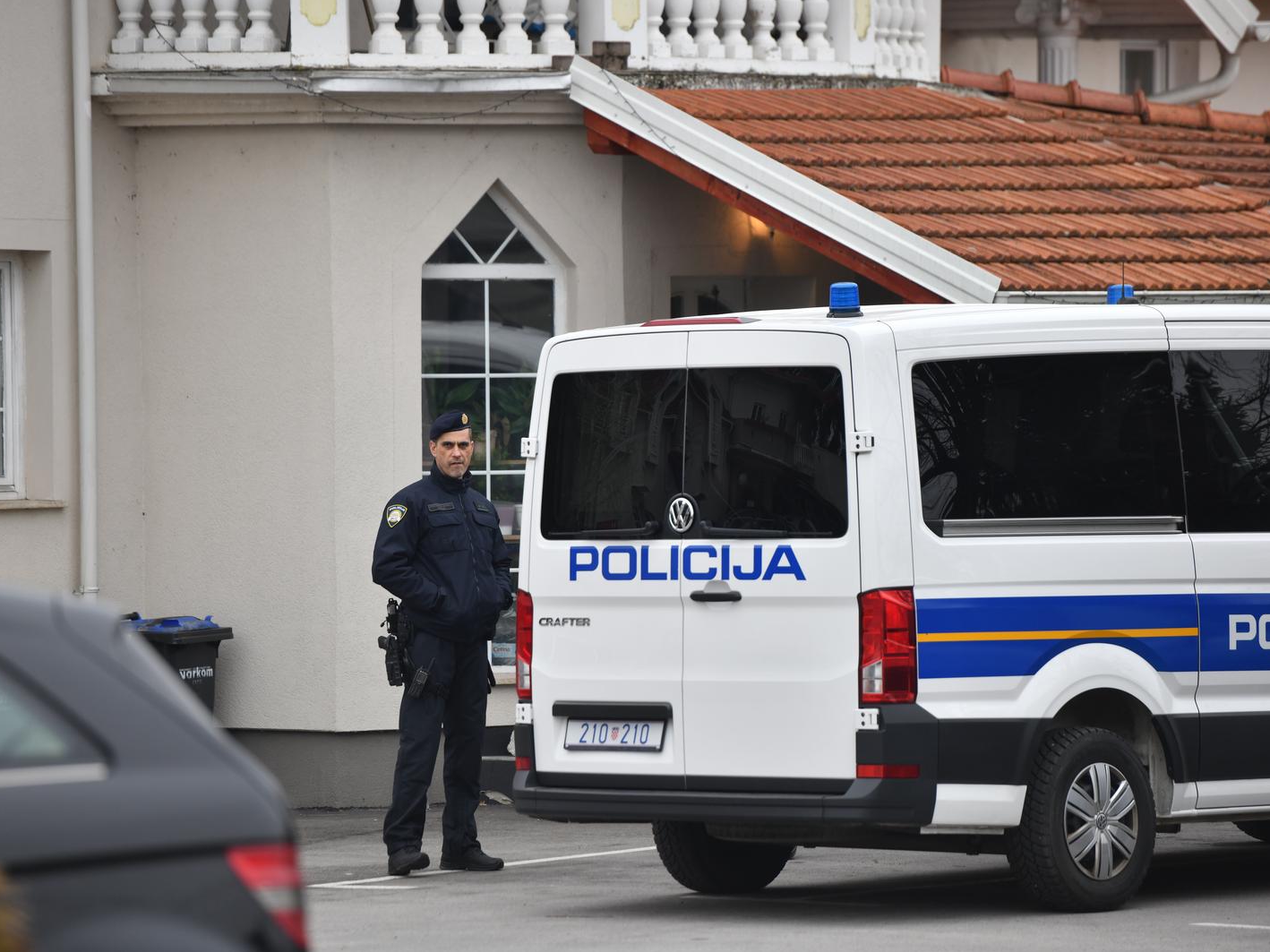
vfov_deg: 6.8
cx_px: 608
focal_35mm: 217
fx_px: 7960
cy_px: 475
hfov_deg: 9.1
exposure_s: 1/500
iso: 400
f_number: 5
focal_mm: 200
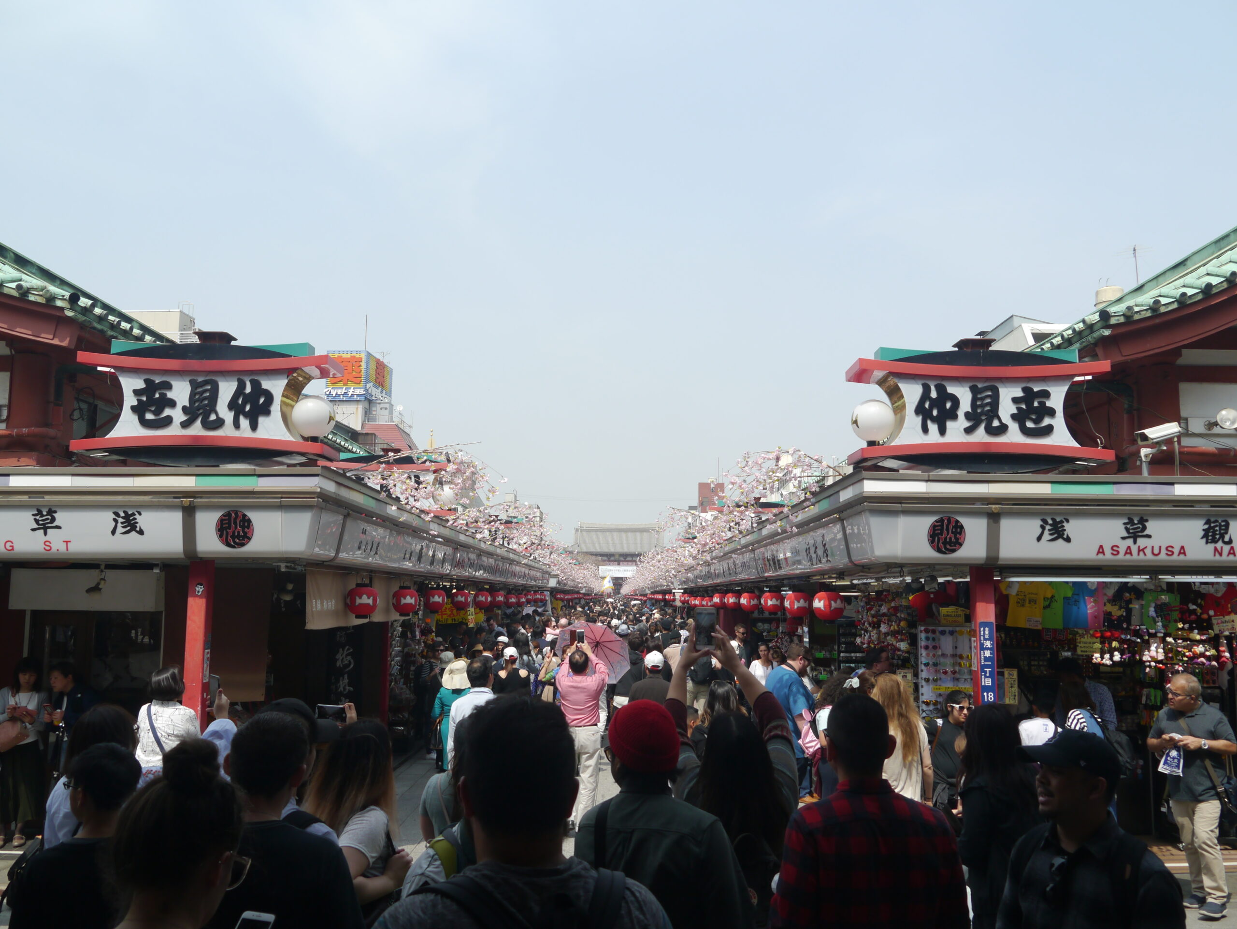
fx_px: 1072
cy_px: 464
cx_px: 618
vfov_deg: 46.8
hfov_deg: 59.9
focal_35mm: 30
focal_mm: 15
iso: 160
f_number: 7.1
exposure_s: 1/400
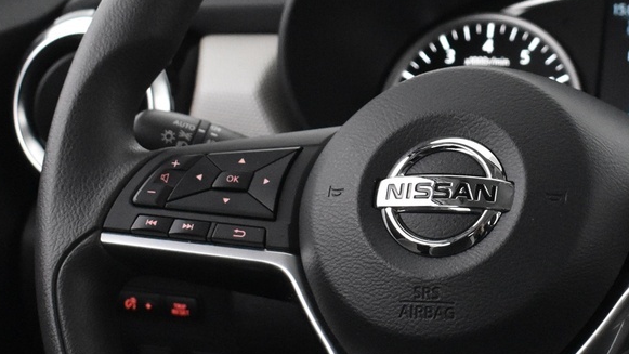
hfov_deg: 18.7
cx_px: 467
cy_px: 200
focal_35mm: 114
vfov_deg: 10.6
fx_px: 1902
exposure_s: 1/40
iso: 3200
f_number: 4
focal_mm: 26
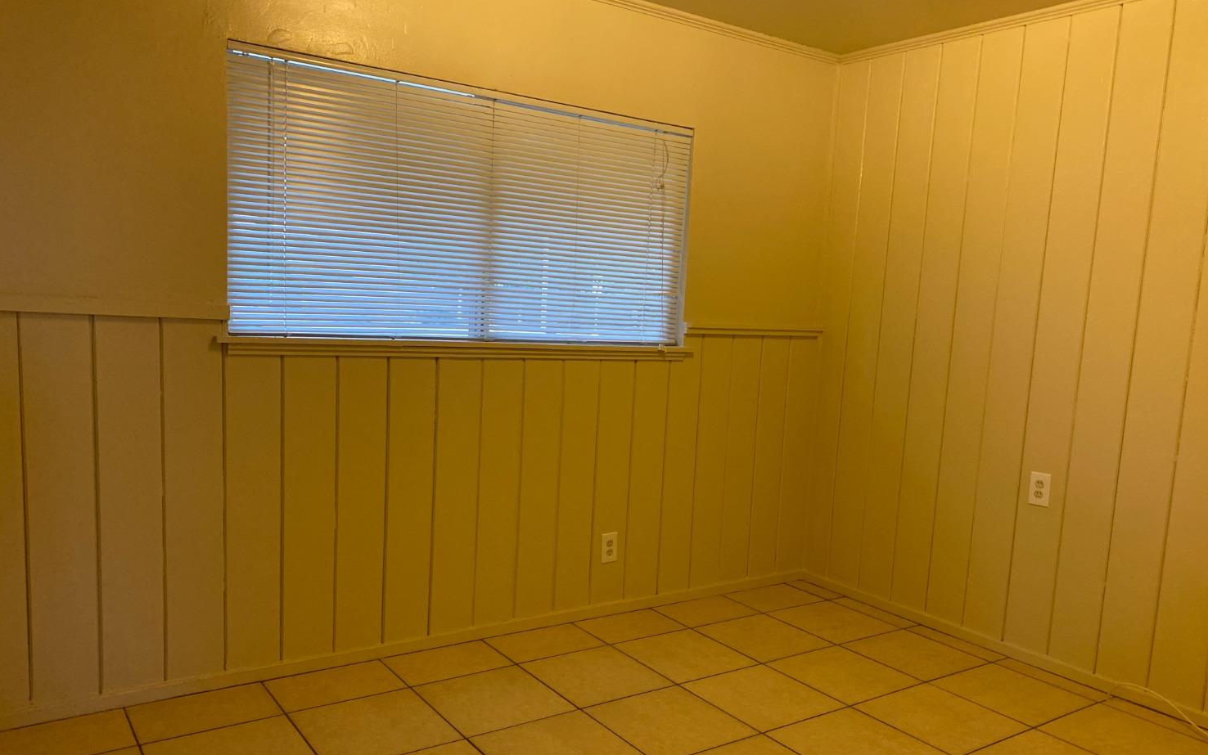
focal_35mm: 28
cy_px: 419
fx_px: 922
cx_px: 611
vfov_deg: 44.5
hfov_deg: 66.5
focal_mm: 4.25
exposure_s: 1/60
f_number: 1.8
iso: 250
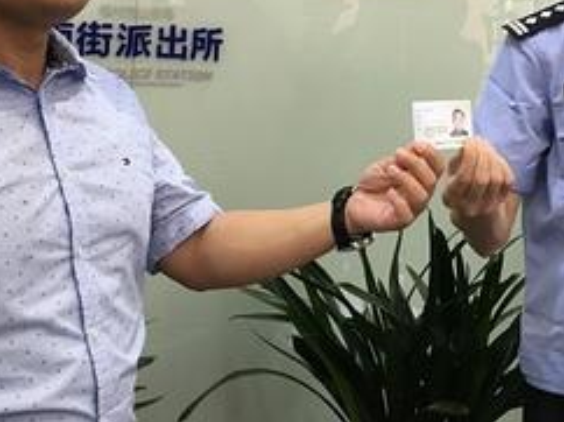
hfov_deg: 32.2
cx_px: 308
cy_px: 6
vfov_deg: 23.4
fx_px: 977
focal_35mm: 60
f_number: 2.2
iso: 50
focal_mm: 4.15
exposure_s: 1/33
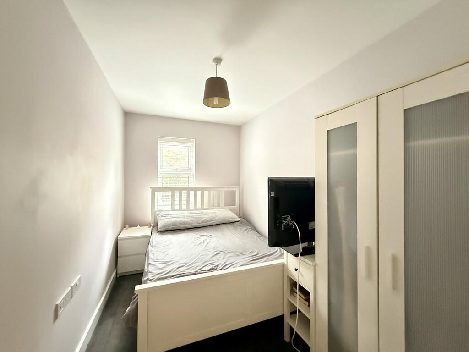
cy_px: 176
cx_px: 234
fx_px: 190
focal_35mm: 14
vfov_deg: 85.7
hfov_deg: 102.1
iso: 1250
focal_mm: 2.22
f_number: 2.2
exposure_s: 1/33
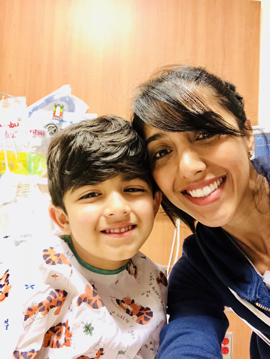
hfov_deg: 44.2
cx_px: 135
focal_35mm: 32
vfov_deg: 56.8
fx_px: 332
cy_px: 180
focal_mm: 2.87
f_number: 2.2
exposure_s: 1/60
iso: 320
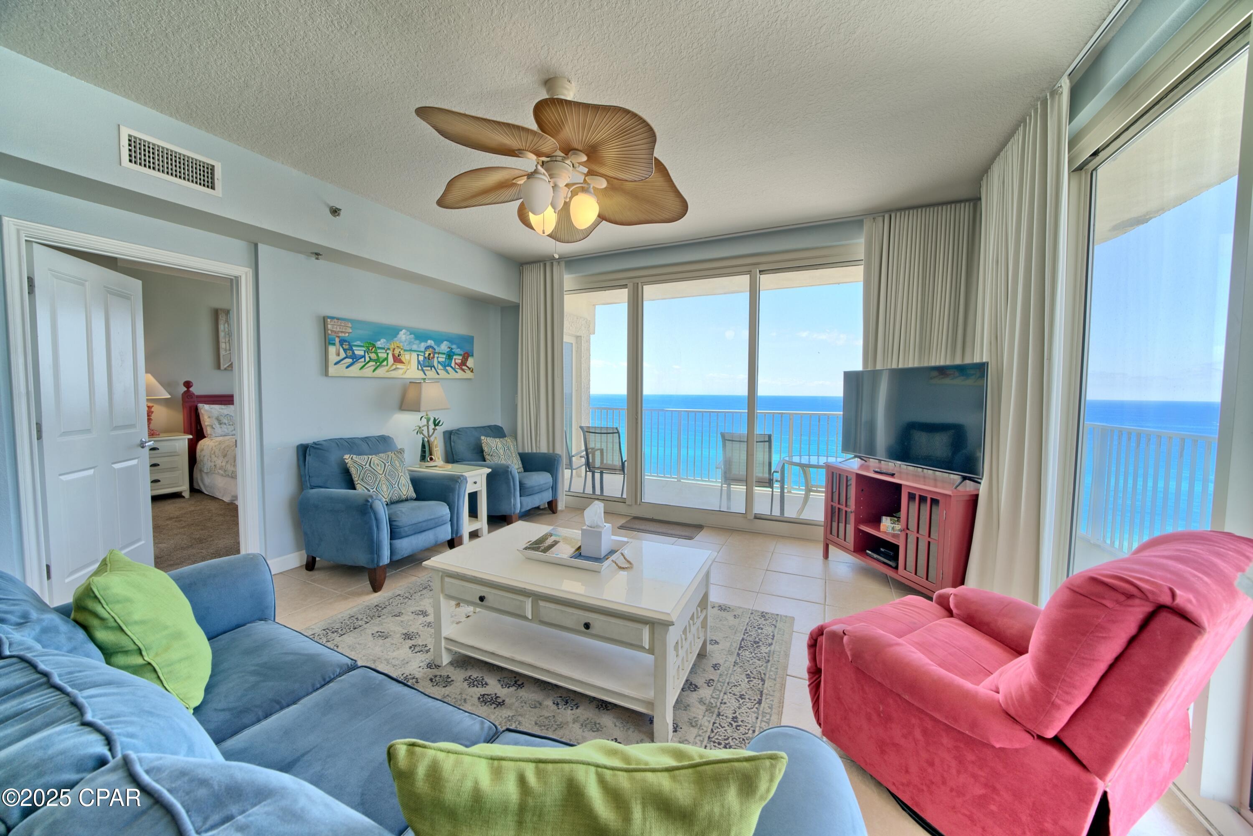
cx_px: 626
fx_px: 418
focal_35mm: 12
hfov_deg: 112.6
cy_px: 418
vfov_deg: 90.0
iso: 500
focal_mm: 12
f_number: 8
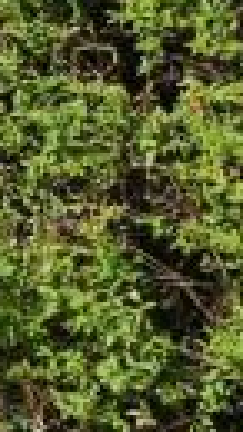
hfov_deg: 4.5
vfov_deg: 13.8
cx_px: -1408
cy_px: -188
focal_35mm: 148
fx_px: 1698
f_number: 10
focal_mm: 18
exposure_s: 1/320
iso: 400
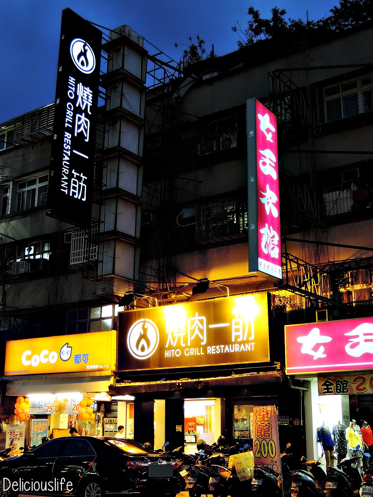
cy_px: 248
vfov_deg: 42.1
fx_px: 647
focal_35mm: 45
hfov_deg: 32.2
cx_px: 186
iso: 400
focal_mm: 9.6
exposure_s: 1/30
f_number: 3.7
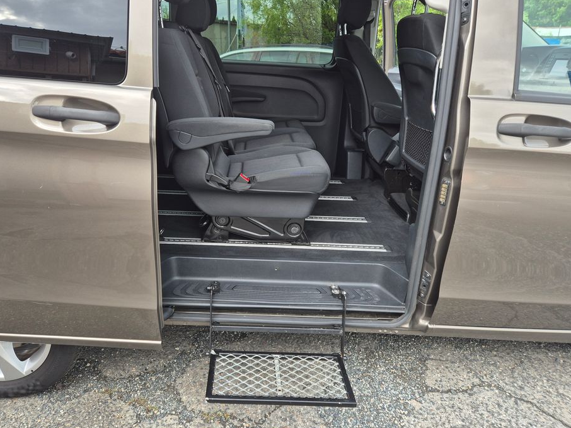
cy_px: 200
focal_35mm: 26
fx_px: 429
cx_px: 250
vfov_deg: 53.0
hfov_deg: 67.1
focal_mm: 5.4
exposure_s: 1/180
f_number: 1.8
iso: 50
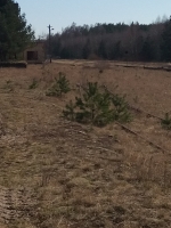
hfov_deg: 13.1
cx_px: 25
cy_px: 67
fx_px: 738
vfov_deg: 17.5
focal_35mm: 112
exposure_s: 1/2342
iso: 64
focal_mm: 3.7
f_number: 1.9
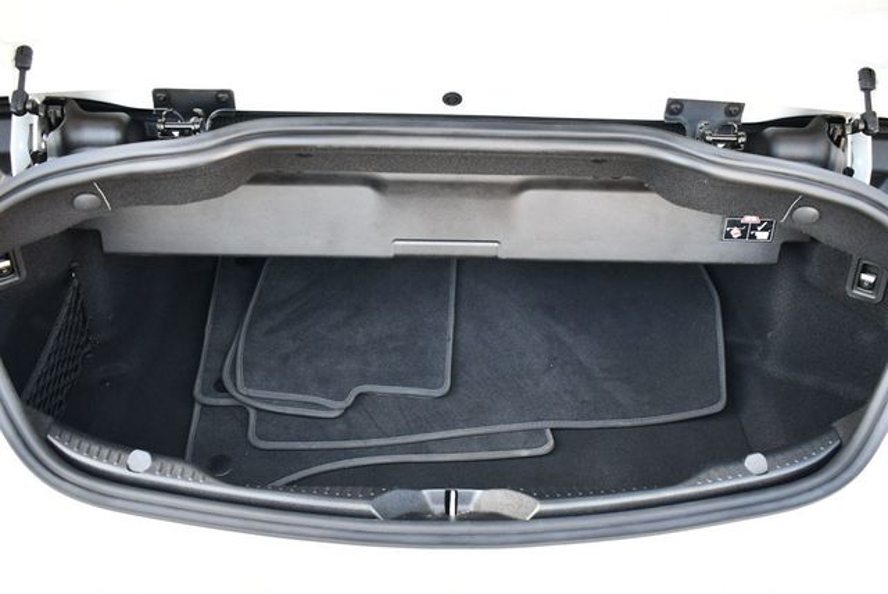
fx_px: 889
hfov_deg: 53.1
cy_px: 297
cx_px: 444
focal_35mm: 36
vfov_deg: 36.9
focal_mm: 18
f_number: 3.5
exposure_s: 1/250
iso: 720
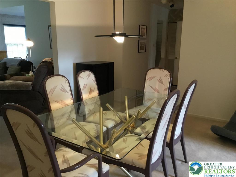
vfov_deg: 45.4
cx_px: 118
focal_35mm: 31
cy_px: 88
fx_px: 211
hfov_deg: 58.4
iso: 200
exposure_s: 1/30
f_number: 2.4
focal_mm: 3.3
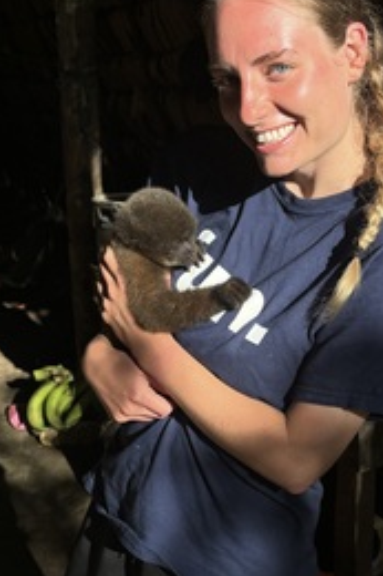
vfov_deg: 38.0
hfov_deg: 25.8
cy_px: 357
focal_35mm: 52
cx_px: 253
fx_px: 831
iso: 50
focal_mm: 5.96
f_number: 1.6
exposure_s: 1/2398
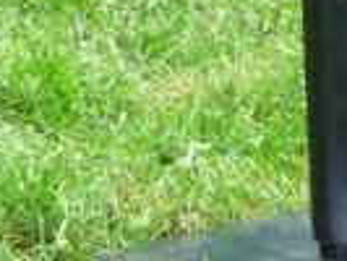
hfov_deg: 4.6
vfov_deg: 3.4
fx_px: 4294
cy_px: -282
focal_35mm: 428
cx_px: 399
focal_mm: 15.2
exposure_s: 1/125
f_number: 4.7
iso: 800
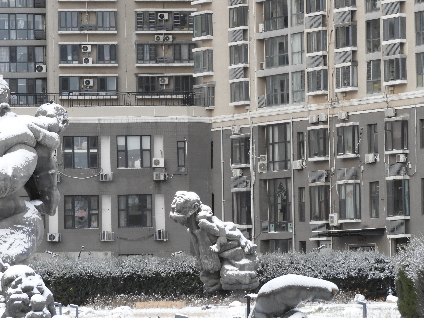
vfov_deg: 7.6
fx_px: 2388
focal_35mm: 195
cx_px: 209
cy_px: 157
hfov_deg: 10.1
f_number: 5.2
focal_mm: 30.5
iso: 320
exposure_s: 1/60
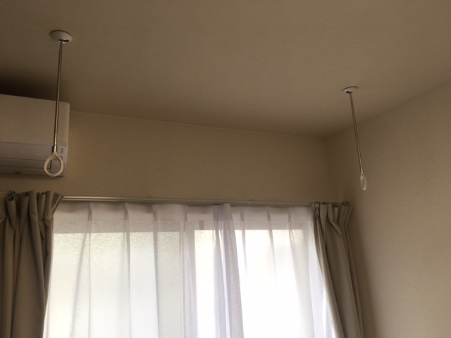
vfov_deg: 48.2
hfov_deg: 61.7
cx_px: 226
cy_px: 169
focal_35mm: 29
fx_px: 378
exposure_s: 1/60
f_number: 2.2
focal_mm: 4.15
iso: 32
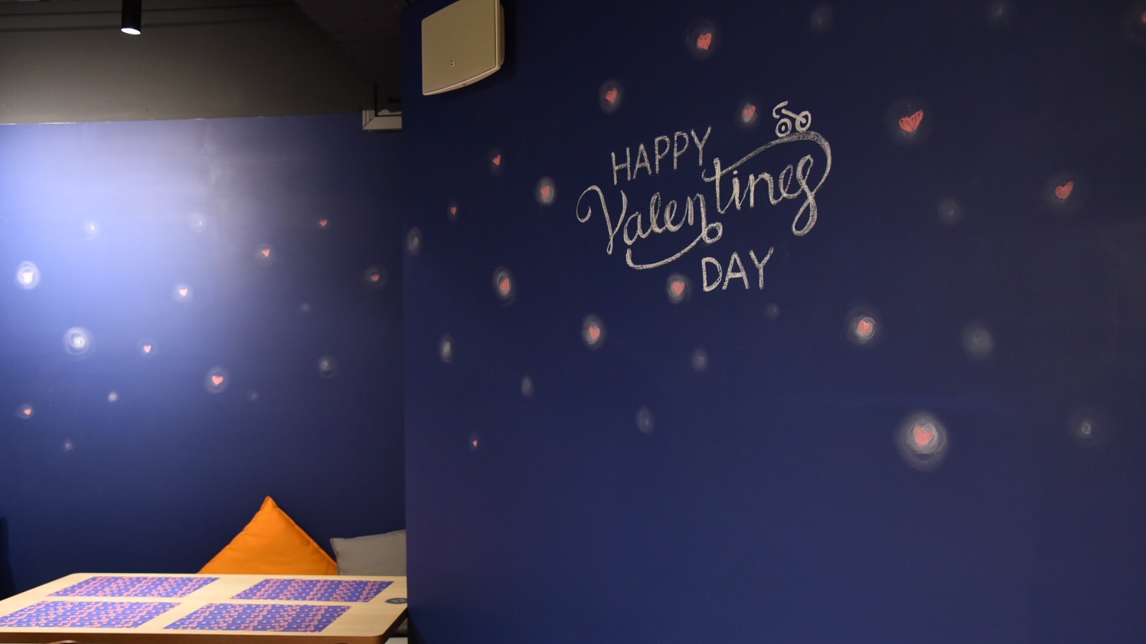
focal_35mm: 34
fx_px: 1033
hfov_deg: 58.0
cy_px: 376
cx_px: 569
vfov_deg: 34.6
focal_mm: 30
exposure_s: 1/125
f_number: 4
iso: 1600
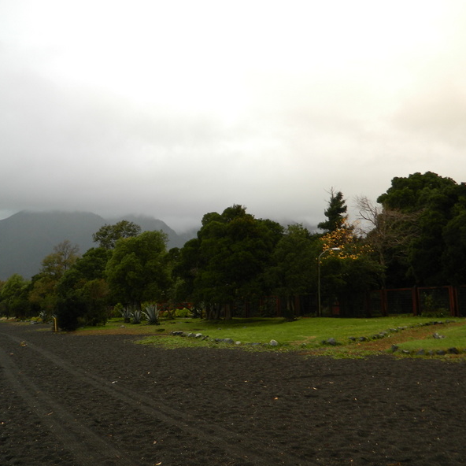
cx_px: 177
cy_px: 232
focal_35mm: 37
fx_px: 564
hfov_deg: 44.6
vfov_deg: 44.9
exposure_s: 1/50
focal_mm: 5.6
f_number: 3.2
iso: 80
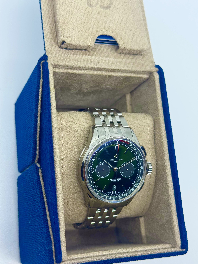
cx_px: 99
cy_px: 132
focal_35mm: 48
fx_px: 366
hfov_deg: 30.3
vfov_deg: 39.7
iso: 64
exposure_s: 1/399
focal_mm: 6.76
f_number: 1.78
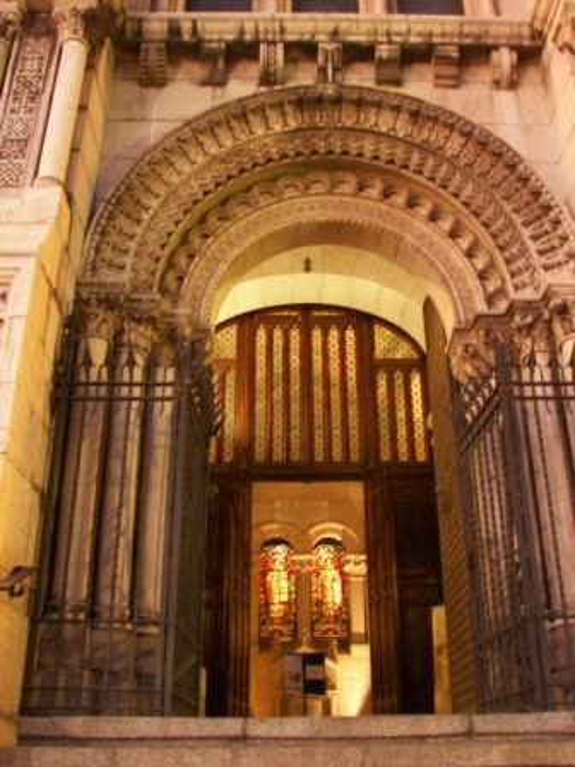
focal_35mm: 36
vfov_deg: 51.4
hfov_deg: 39.7
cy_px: 384
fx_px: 797
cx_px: 288
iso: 100
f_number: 2.8
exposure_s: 1/2
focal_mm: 6
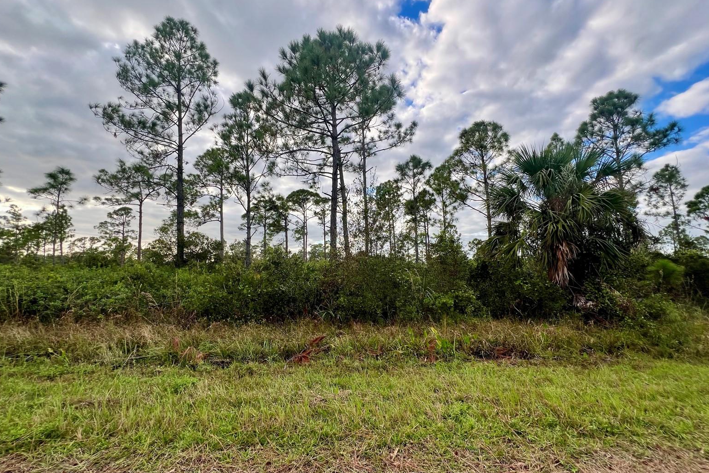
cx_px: 354
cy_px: 249
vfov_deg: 81.1
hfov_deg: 104.3
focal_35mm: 14
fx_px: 276
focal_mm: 1.57
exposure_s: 1/523
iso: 32
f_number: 1.8
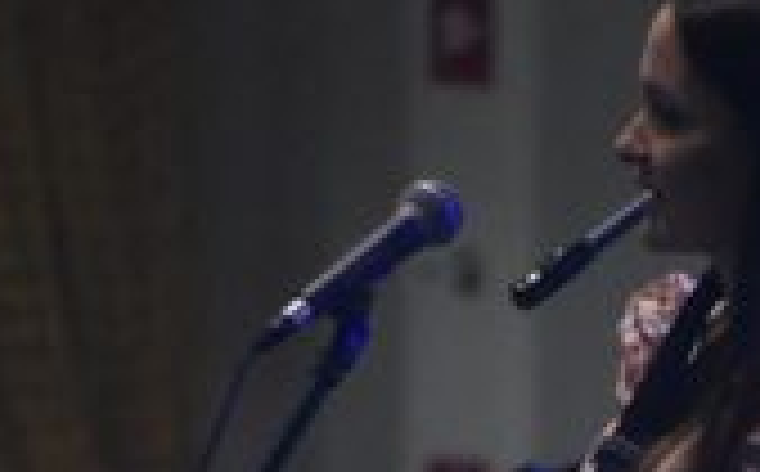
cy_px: 823
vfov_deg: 1.0
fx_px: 28102
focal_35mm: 1359
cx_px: 632
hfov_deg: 1.5
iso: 6400
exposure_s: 1/200
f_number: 6.3
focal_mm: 300
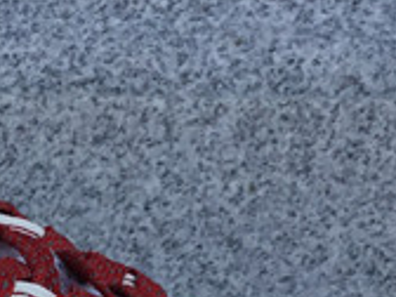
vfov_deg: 8.6
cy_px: 522
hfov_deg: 11.7
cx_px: -78
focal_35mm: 166
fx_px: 1899
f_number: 2.4
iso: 25
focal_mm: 3.3
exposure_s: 1/799
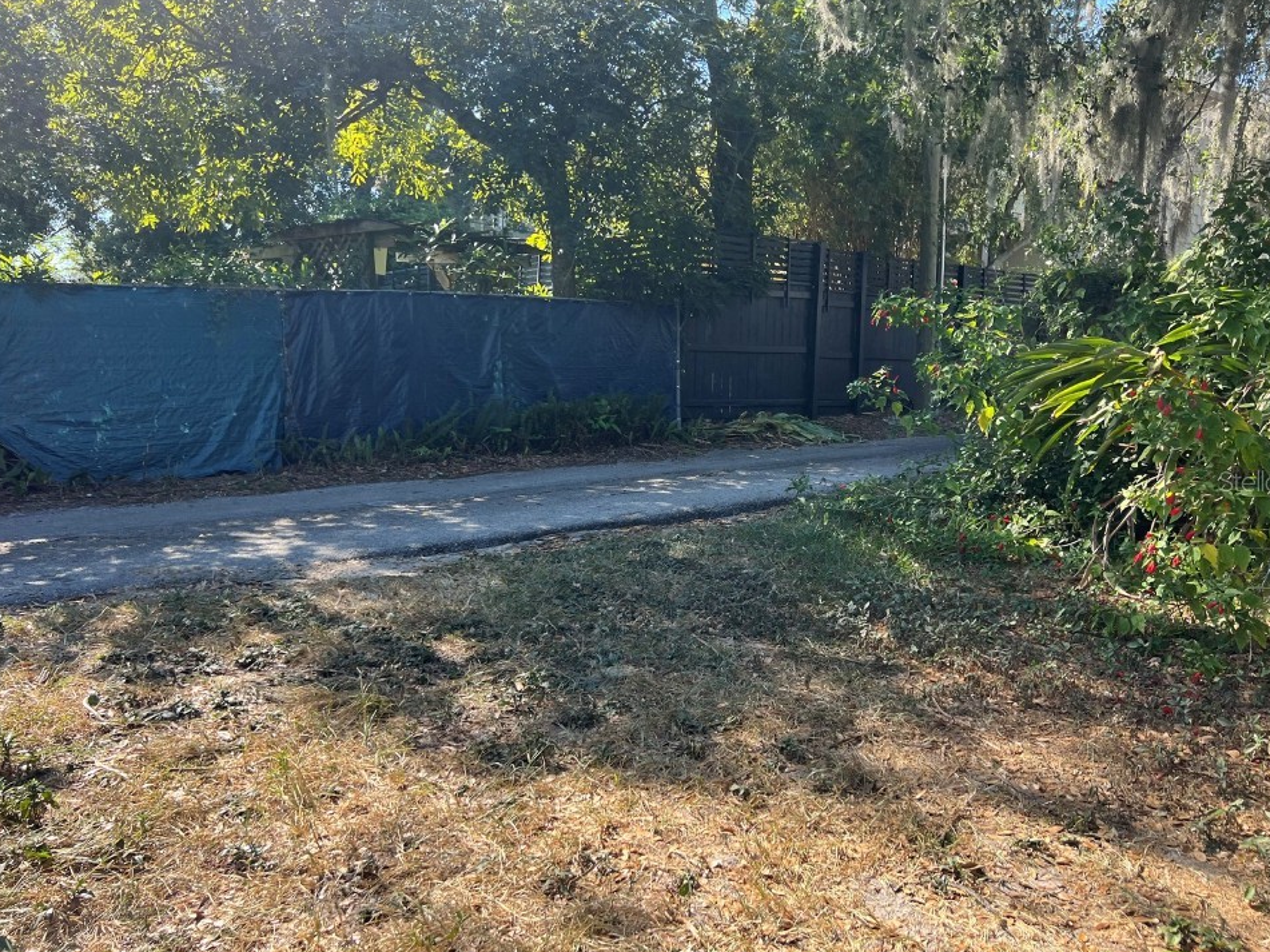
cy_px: 481
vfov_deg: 49.7
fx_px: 1027
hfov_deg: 63.4
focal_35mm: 28
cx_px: 661
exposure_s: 1/820
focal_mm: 5.7
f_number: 1.5
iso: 50
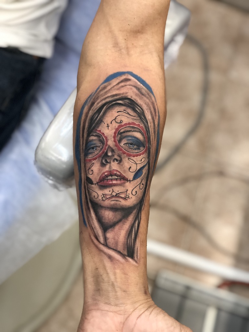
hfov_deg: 28.0
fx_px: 499
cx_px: 124
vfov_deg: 36.8
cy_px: 166
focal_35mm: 52
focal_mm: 6
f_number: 2.4
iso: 100
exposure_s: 1/50
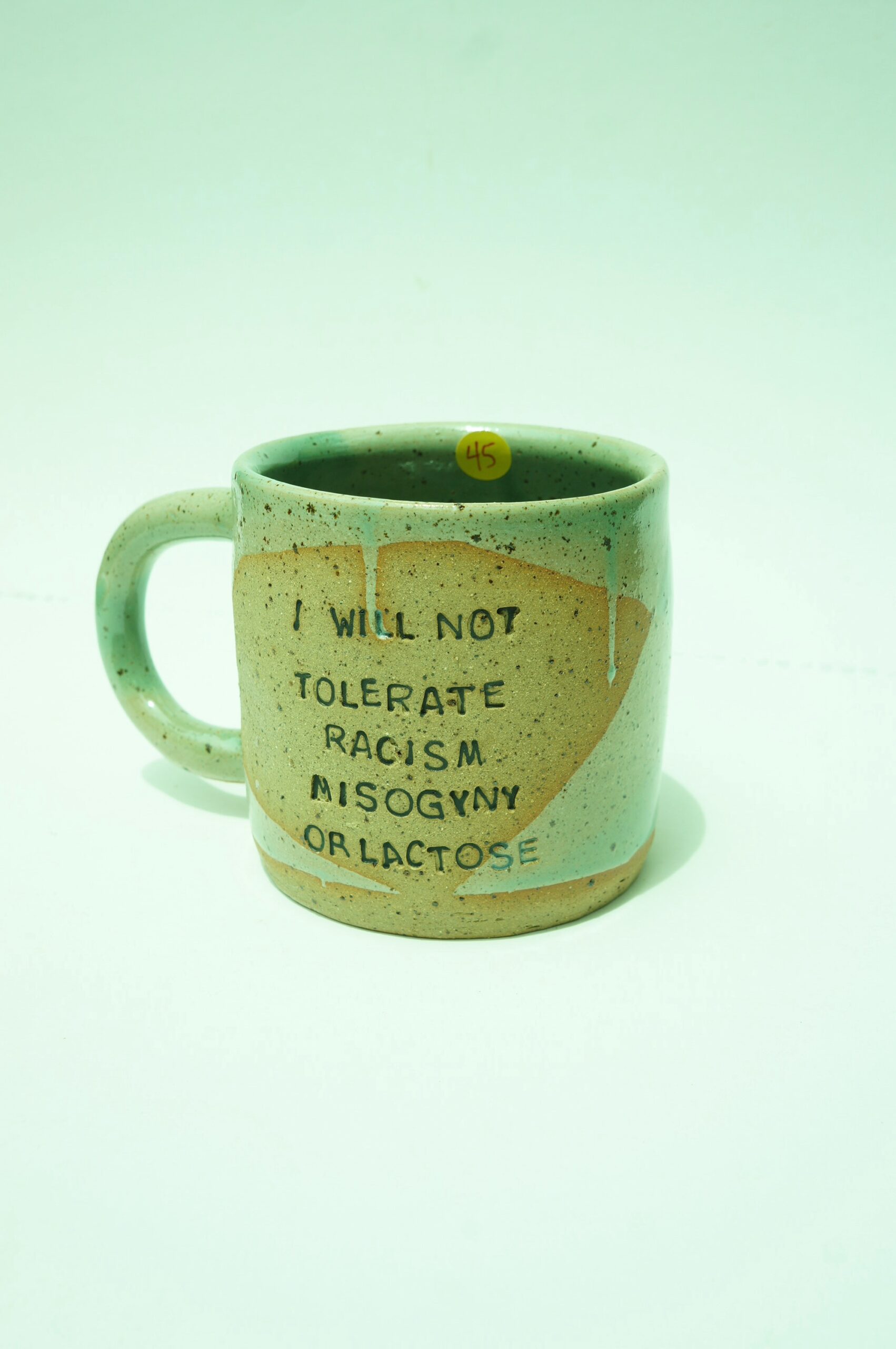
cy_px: 674
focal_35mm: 37
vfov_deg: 51.9
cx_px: 448
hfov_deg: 35.9
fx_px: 1384
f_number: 8
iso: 100
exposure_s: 1/200
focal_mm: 25
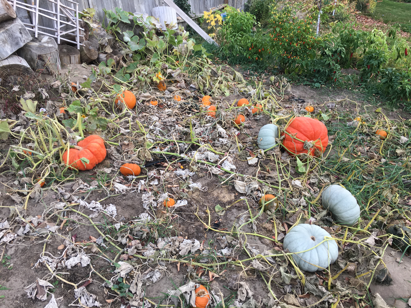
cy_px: 154
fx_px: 344
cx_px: 206
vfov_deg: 48.2
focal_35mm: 29
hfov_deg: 61.7
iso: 32
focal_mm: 4.15
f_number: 2.2
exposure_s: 1/120
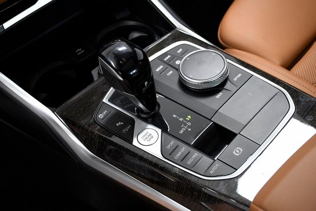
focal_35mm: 57
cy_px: 106
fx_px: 500
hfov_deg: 35.0
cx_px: 158
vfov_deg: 23.8
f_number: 6.3
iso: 2500
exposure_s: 1/160
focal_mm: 38
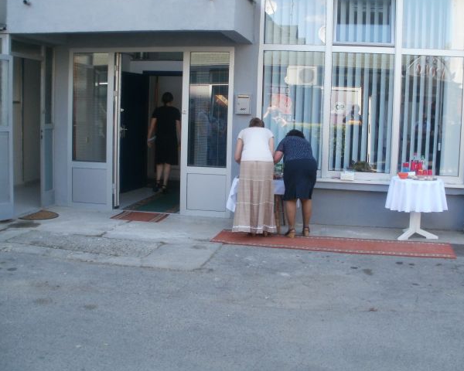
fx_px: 563
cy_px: 180
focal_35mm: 41
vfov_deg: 36.5
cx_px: 258
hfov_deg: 44.7
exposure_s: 1/250
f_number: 3.5
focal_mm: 6.3
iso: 160
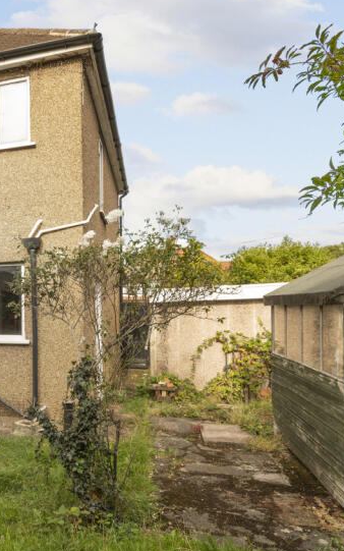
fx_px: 405
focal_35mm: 27
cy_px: 267
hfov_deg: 35.4
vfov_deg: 68.4
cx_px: -76
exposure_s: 1/200
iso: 200
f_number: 8
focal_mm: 14
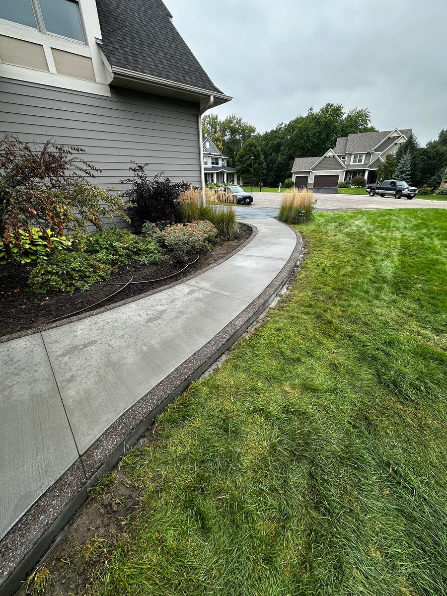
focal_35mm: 14
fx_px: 241
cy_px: 298
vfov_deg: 102.1
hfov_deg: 85.7
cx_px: 224
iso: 40
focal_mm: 2.22
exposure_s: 1/105
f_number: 2.2
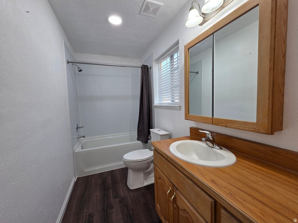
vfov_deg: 89.9
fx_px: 112
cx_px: 149
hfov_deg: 106.2
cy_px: 112
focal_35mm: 13
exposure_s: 1/120
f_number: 2.2
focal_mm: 2.2
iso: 125
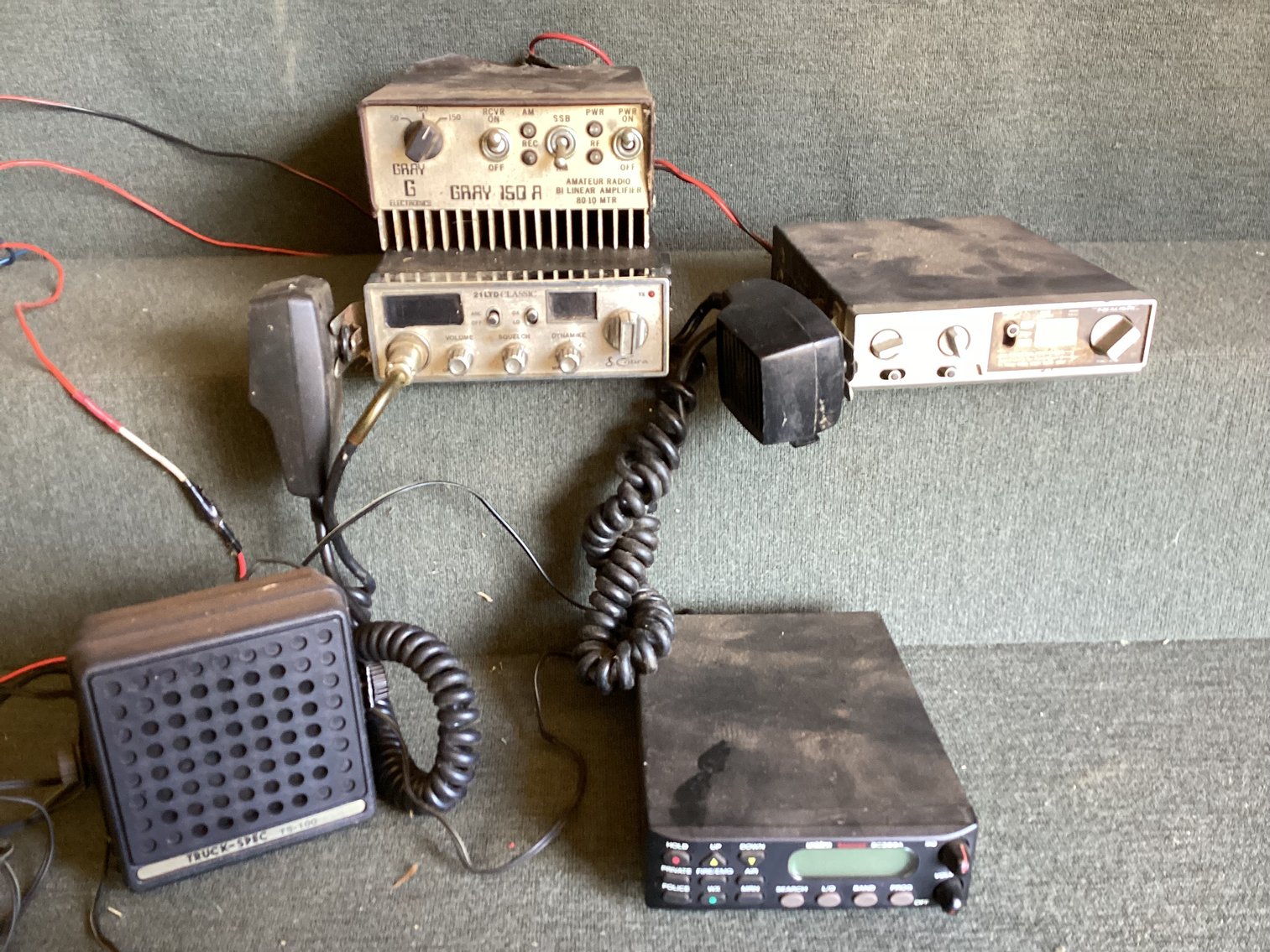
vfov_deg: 45.4
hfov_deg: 58.3
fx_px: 1137
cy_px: 476
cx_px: 635
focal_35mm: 31
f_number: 2.4
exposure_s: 1/50
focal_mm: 3.3
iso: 200
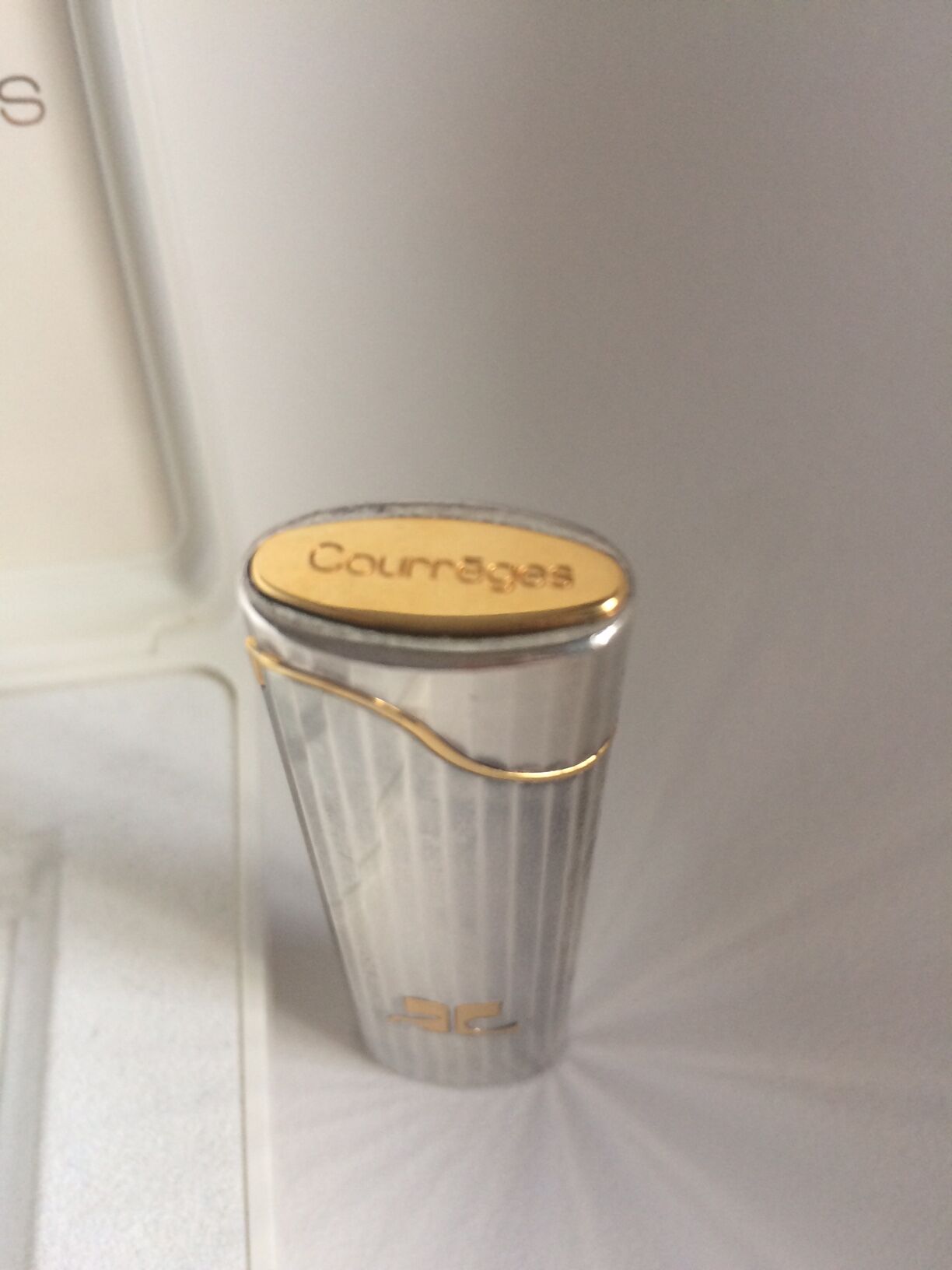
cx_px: 476
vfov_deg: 61.7
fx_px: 1063
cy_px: 635
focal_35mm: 29
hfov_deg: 48.2
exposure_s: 1/33
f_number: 2.2
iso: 100
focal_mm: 4.15
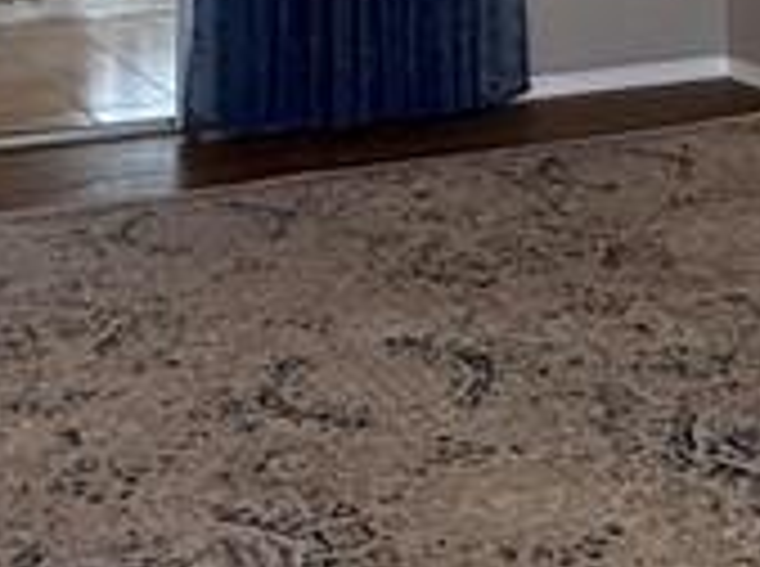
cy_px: -360
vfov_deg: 15.5
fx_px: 1862
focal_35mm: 85
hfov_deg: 23.0
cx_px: 517
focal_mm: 2.22
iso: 500
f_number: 2.2
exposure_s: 1/120
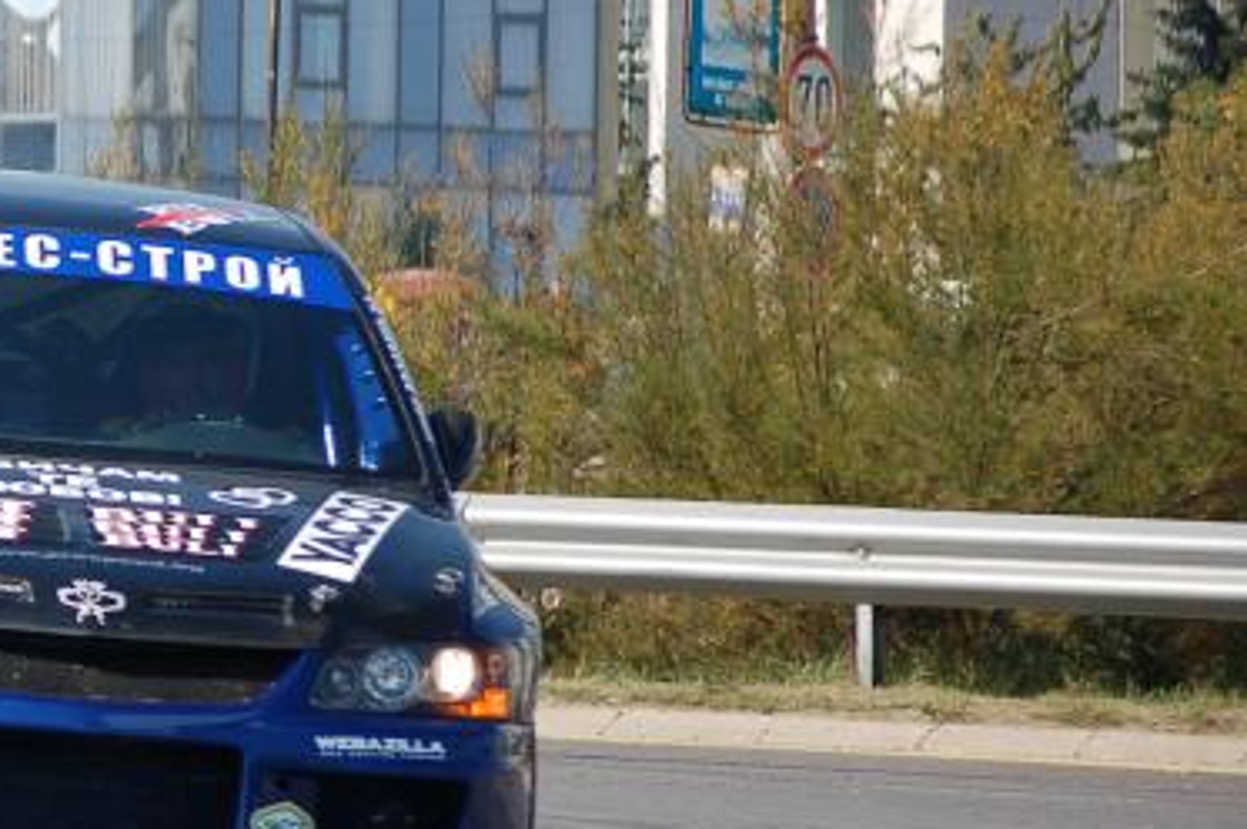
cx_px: -291
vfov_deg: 3.6
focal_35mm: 379
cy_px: 590
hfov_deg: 5.4
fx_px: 13116
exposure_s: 1/1000
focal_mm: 92
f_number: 4.5
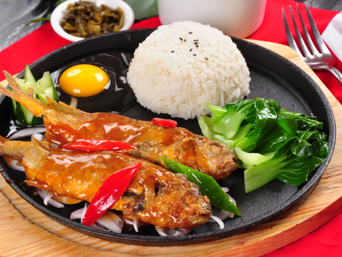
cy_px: 134
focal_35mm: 141
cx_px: 150
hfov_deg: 14.0
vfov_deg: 10.5
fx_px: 1393
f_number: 10
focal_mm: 80
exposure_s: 1/125
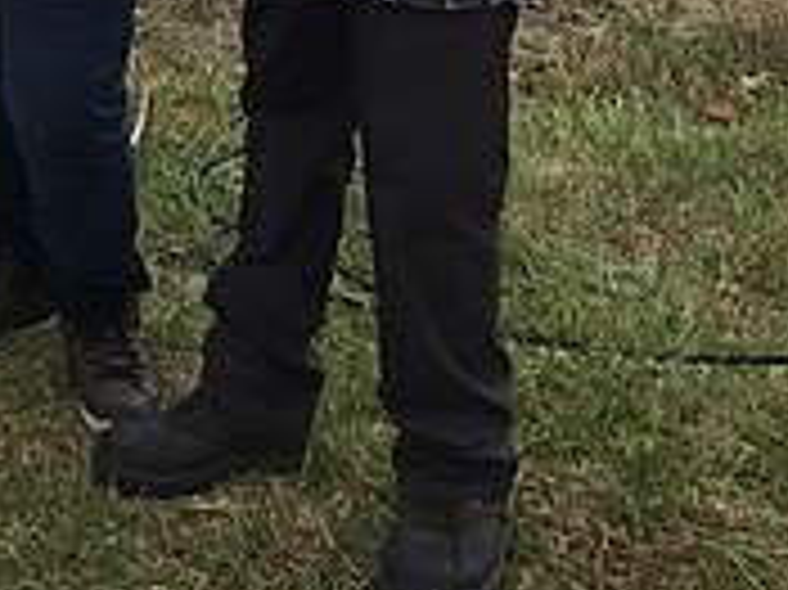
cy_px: -455
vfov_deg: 12.7
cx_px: -275
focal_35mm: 106
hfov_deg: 17.3
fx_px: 2411
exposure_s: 1/807
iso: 32
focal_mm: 4.15
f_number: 2.2
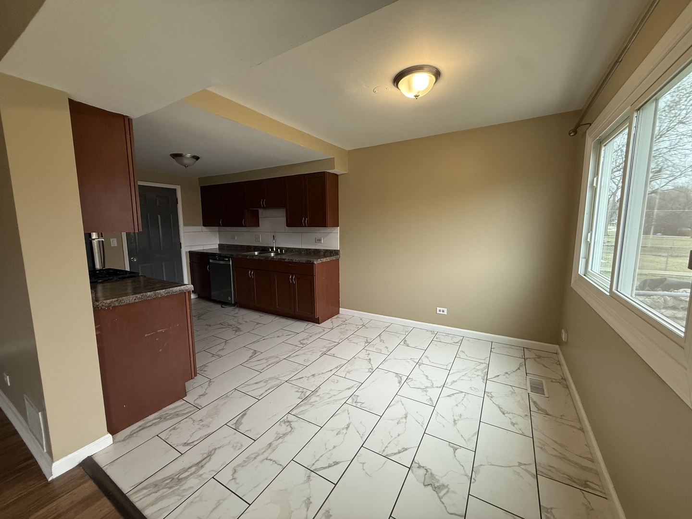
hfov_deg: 102.1
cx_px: 346
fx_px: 280
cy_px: 260
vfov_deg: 85.7
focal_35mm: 14
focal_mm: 2.22
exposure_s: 1/120
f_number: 2.2
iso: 320
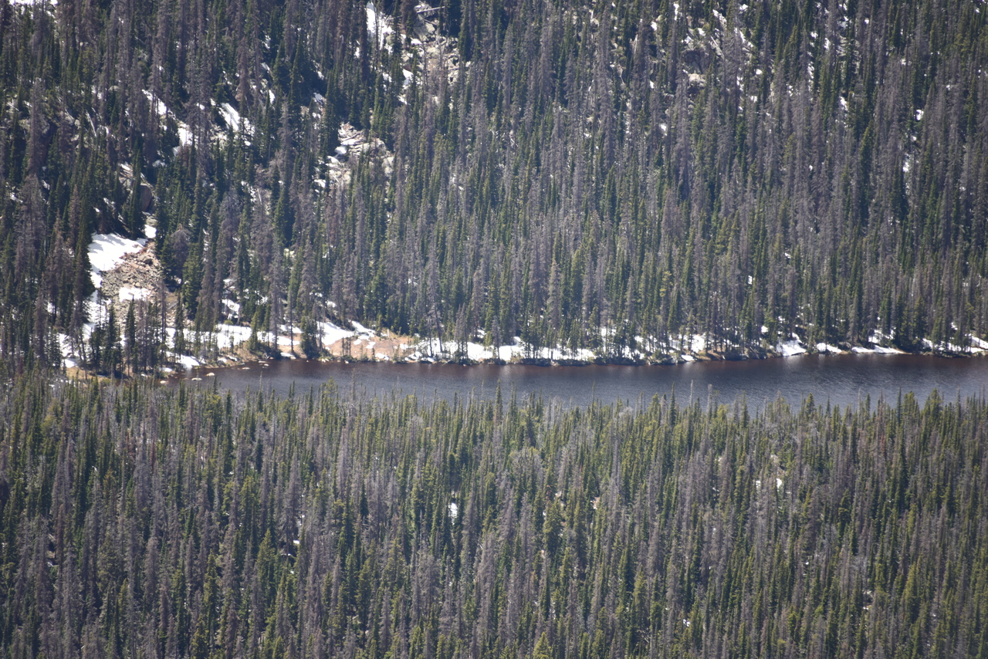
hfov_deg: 6.9
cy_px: 330
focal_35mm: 300
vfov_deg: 4.6
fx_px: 8235
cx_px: 494
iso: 320
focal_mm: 300
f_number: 5.6
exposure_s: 1/640
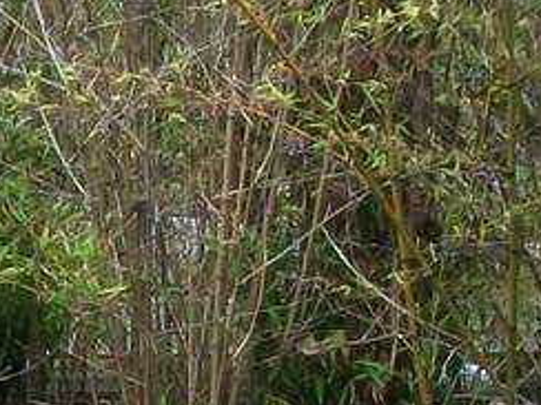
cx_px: -585
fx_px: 3688
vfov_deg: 6.1
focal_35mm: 236
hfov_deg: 8.0
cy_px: 868
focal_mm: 6
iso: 64
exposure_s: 1/500
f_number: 2.7
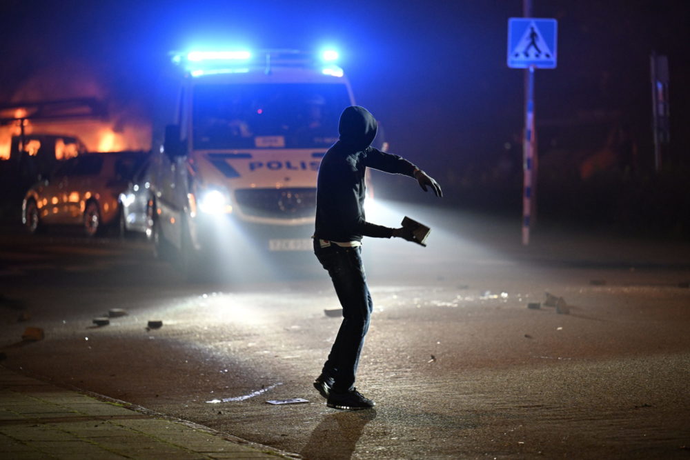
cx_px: 345
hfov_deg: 12.1
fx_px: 3259
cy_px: 230
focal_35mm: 170
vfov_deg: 8.1
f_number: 2.8
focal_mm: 170
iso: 5600
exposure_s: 1/200
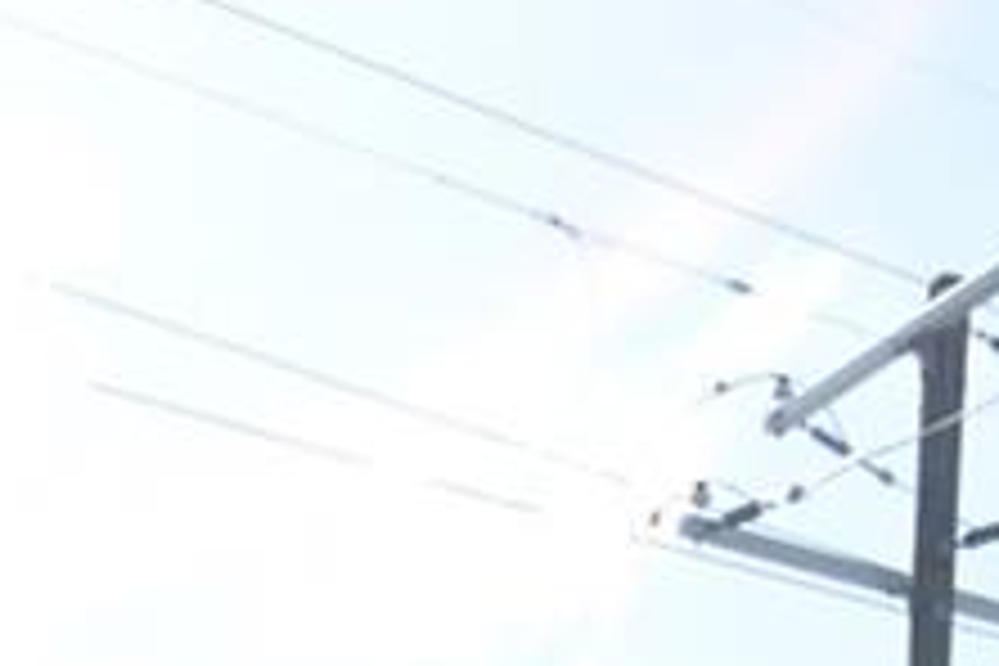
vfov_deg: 9.4
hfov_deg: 18.8
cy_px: 2120
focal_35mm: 108
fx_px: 2997
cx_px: 698
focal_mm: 10
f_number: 3.5
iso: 800
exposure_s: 1/4000
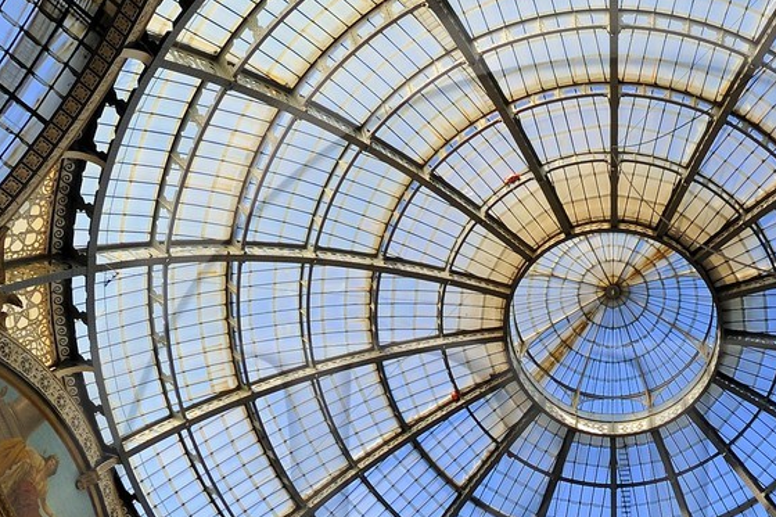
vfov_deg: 30.0
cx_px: 615
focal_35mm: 40
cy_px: 570
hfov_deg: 46.1
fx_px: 862
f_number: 10
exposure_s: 1/125
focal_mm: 14
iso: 400
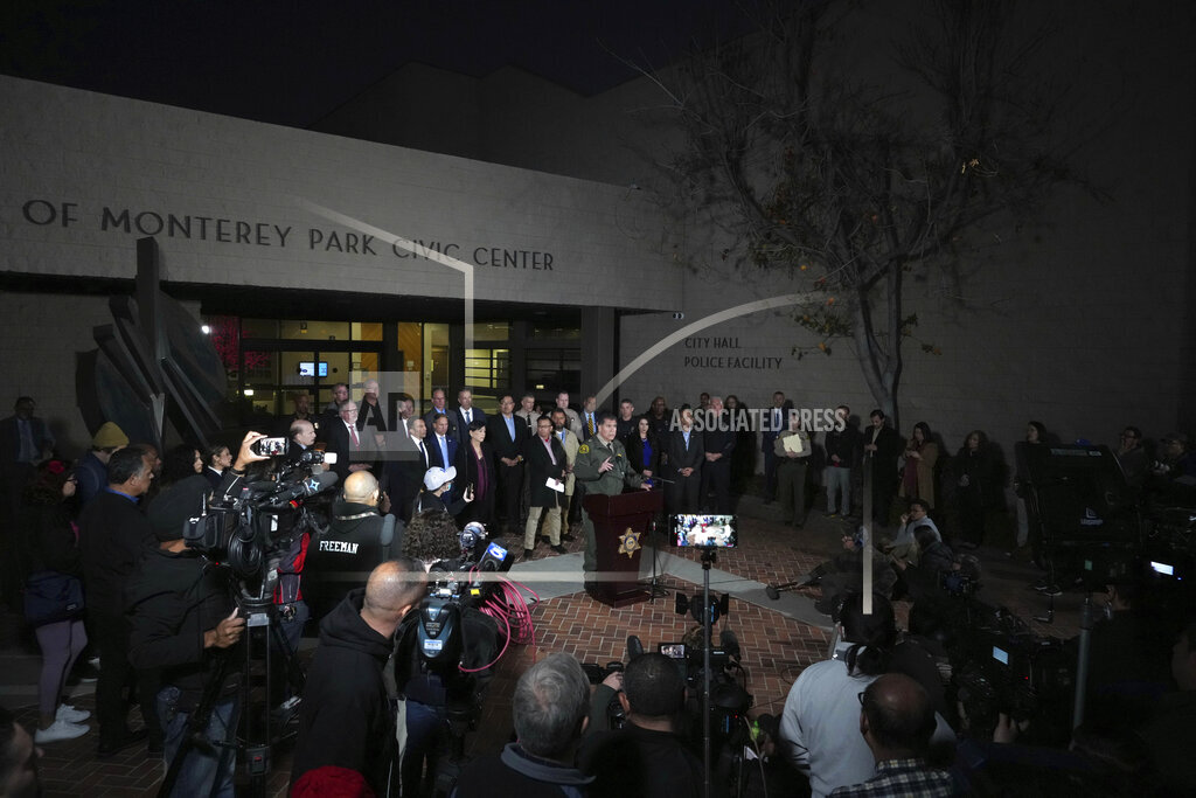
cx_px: 598
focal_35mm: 24
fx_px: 797
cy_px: 399
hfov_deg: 73.7
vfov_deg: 53.1
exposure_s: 1/160
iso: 5000
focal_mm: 24
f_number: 5.6
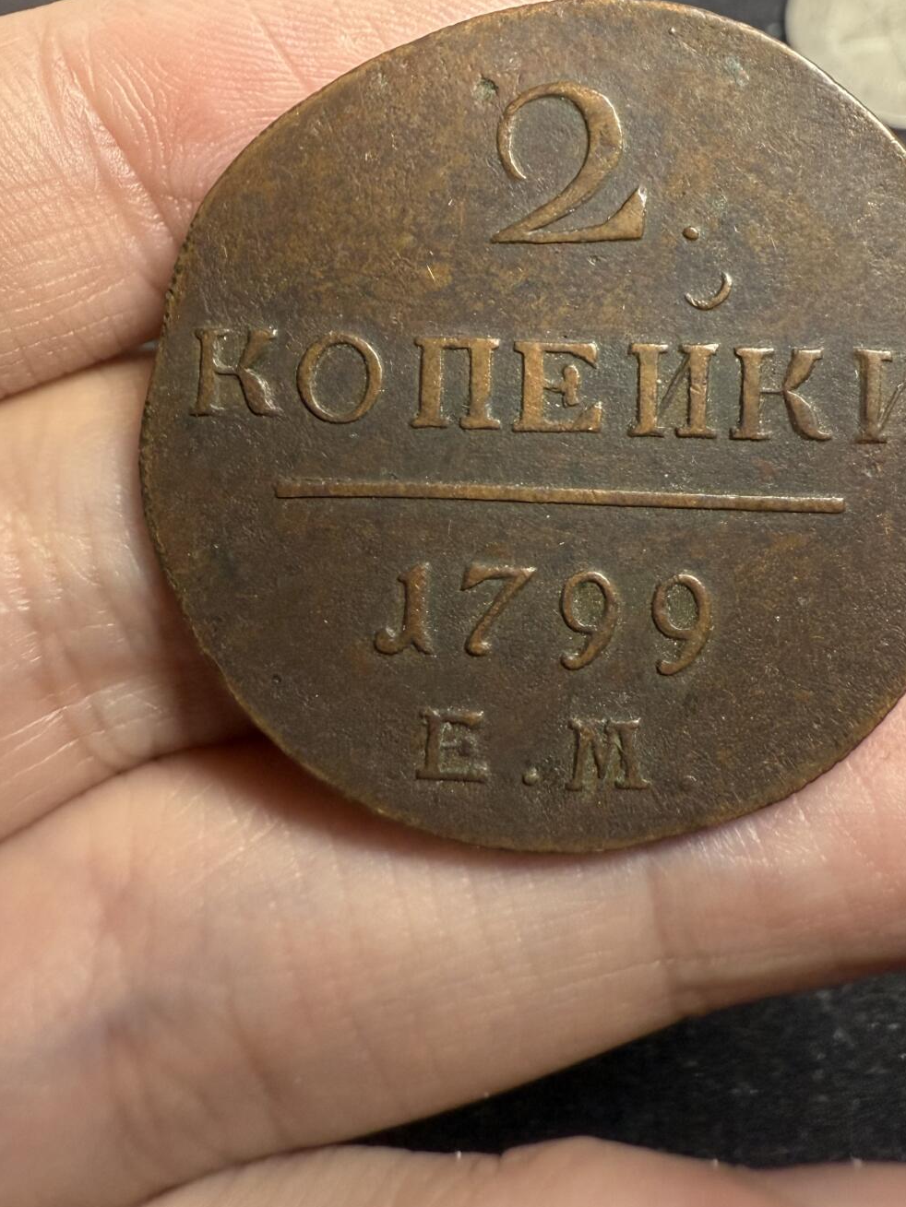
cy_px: 428
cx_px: 546
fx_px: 1151
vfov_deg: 54.5
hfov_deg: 42.7
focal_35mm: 33
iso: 250
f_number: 2.2
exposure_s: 1/99
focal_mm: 2.22
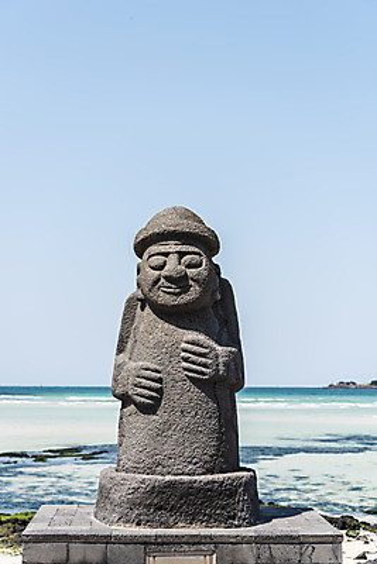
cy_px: 282
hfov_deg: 26.0
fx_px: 816
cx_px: 188
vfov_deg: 38.2
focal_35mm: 52
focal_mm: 52
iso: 100
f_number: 4
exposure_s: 1/1600
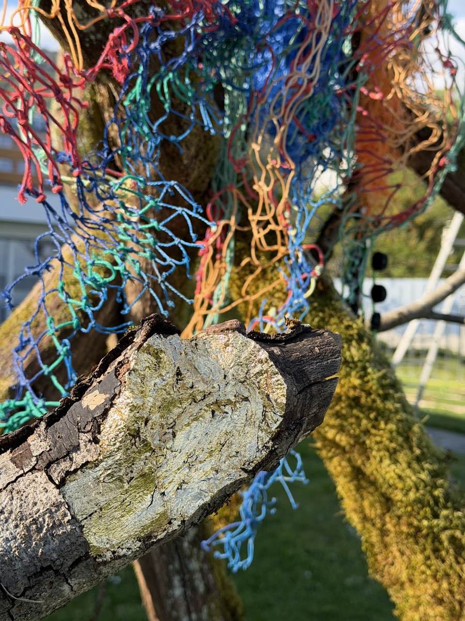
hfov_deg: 30.3
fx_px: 860
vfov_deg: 39.7
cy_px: 310
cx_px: 232
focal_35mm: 48
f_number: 1.78
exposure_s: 1/2273
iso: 64
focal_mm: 6.76
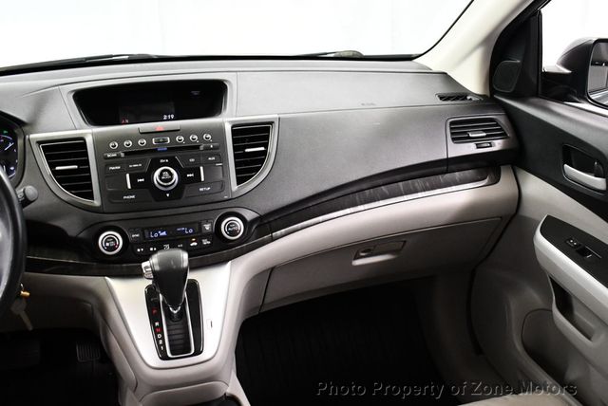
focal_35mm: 36
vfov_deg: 36.9
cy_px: 203
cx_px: 304
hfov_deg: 53.1
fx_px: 609
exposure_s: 1/100
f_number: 3.5
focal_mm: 18
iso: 3200
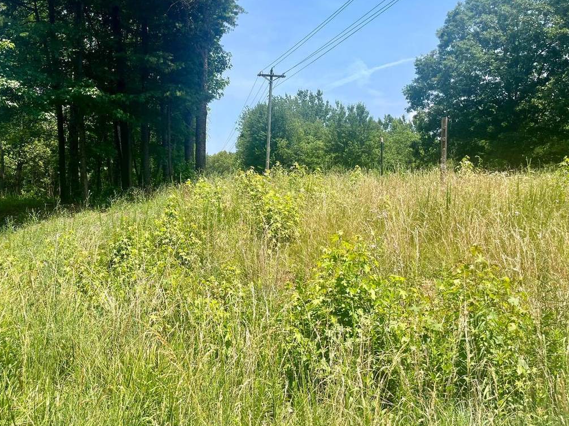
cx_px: 217
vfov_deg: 42.9
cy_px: 195
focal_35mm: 33
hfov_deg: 54.8
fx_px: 542
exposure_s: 1/2309
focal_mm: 5.1
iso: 50
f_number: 1.6
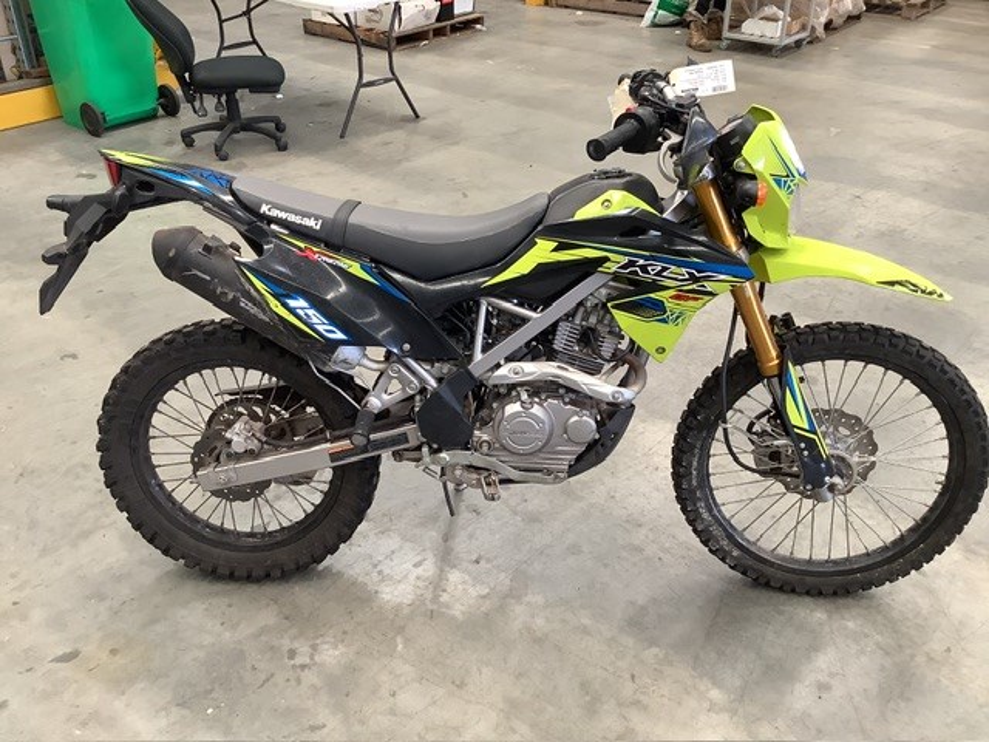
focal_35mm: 31
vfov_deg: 45.4
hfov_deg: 58.4
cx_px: 494
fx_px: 886
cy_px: 371
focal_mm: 3.3
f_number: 2.4
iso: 125
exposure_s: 1/50
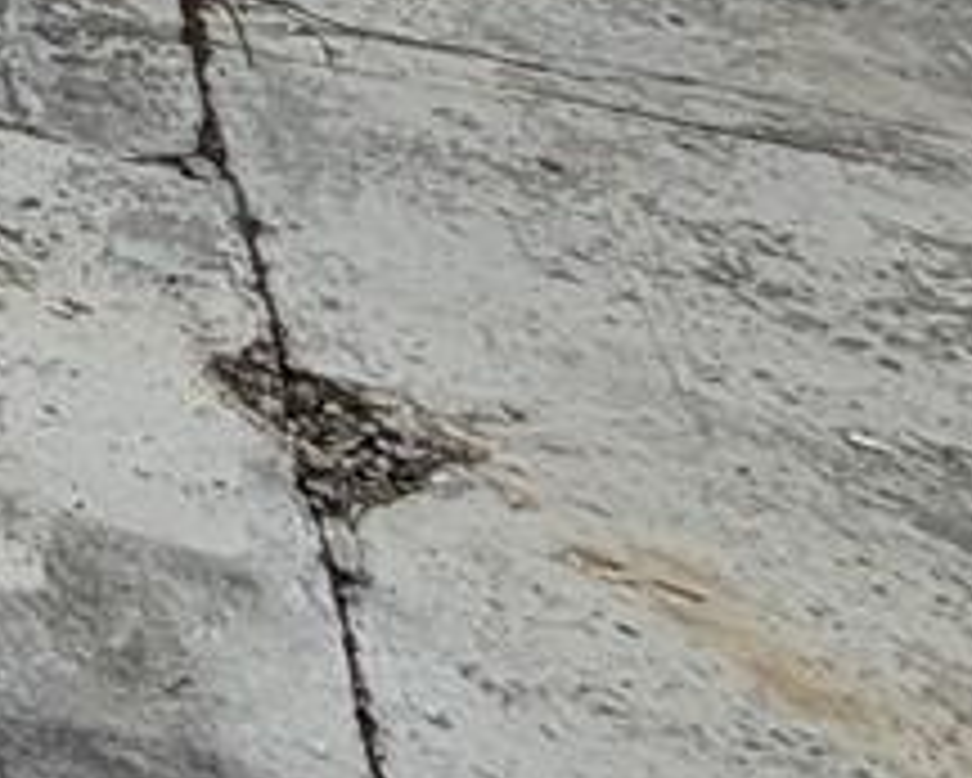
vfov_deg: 11.6
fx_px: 2907
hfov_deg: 11.5
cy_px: -1255
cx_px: -1908
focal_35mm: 101
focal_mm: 2.22
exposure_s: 1/770
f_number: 2.2
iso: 25
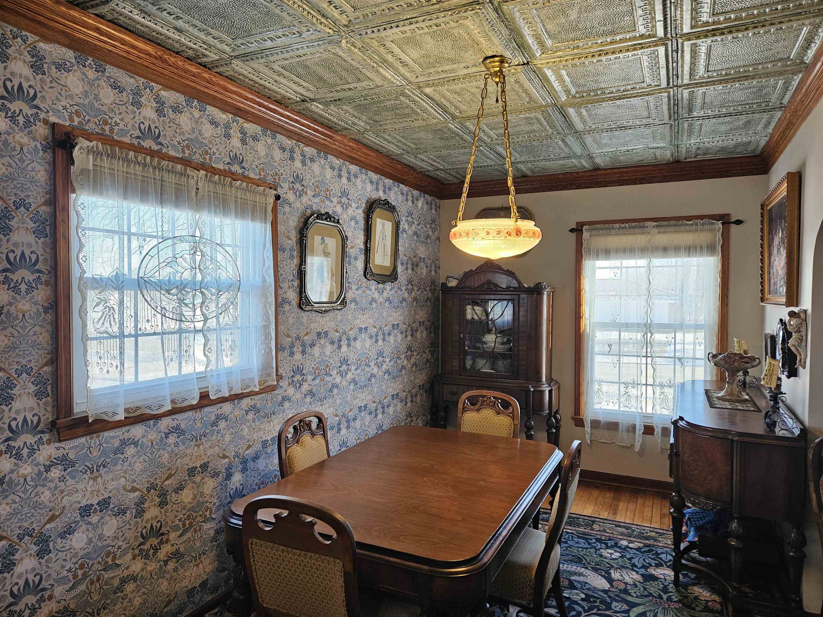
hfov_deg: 73.9
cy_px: 308
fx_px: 547
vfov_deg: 58.9
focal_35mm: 23
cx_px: 412
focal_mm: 5.4
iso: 125
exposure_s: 1/120
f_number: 1.8
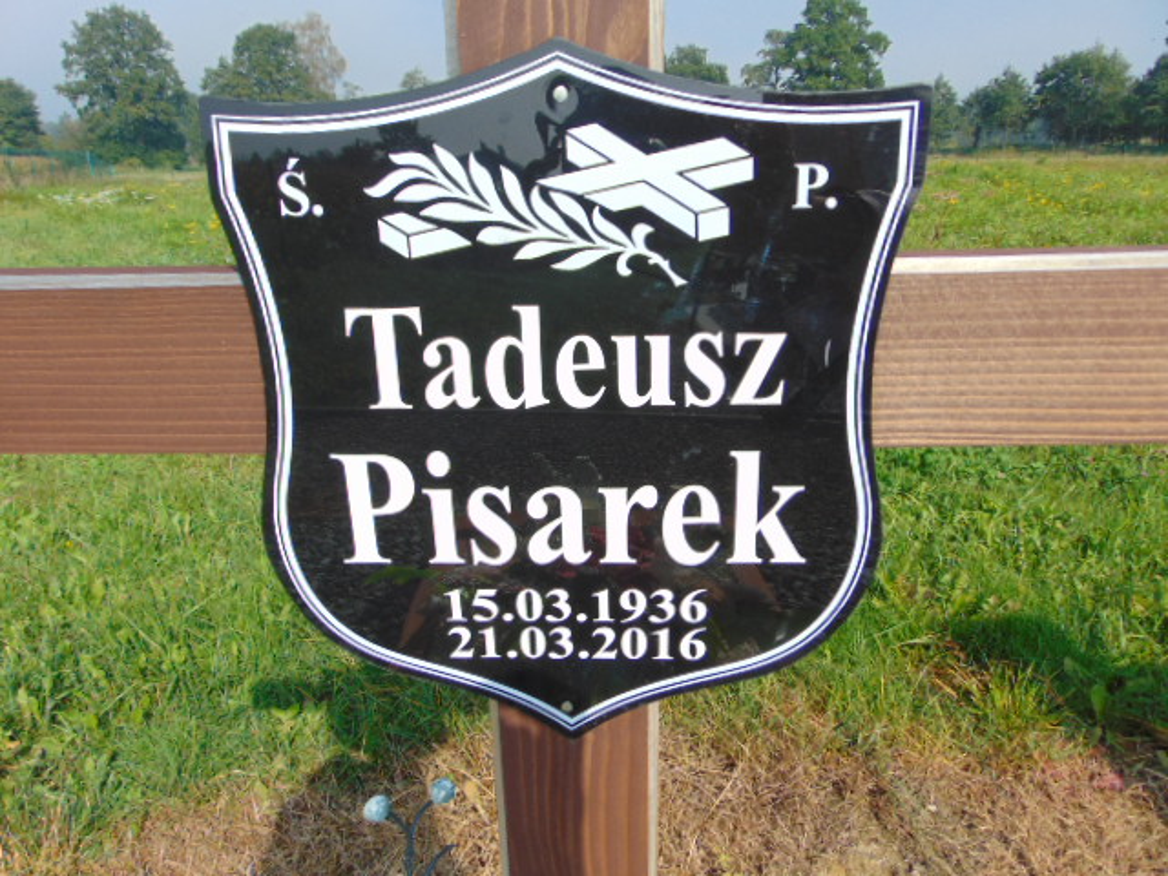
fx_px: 844
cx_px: 584
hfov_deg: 69.4
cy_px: 438
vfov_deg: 54.9
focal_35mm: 25
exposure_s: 1/200
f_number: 7.7
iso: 80
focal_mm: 4.5
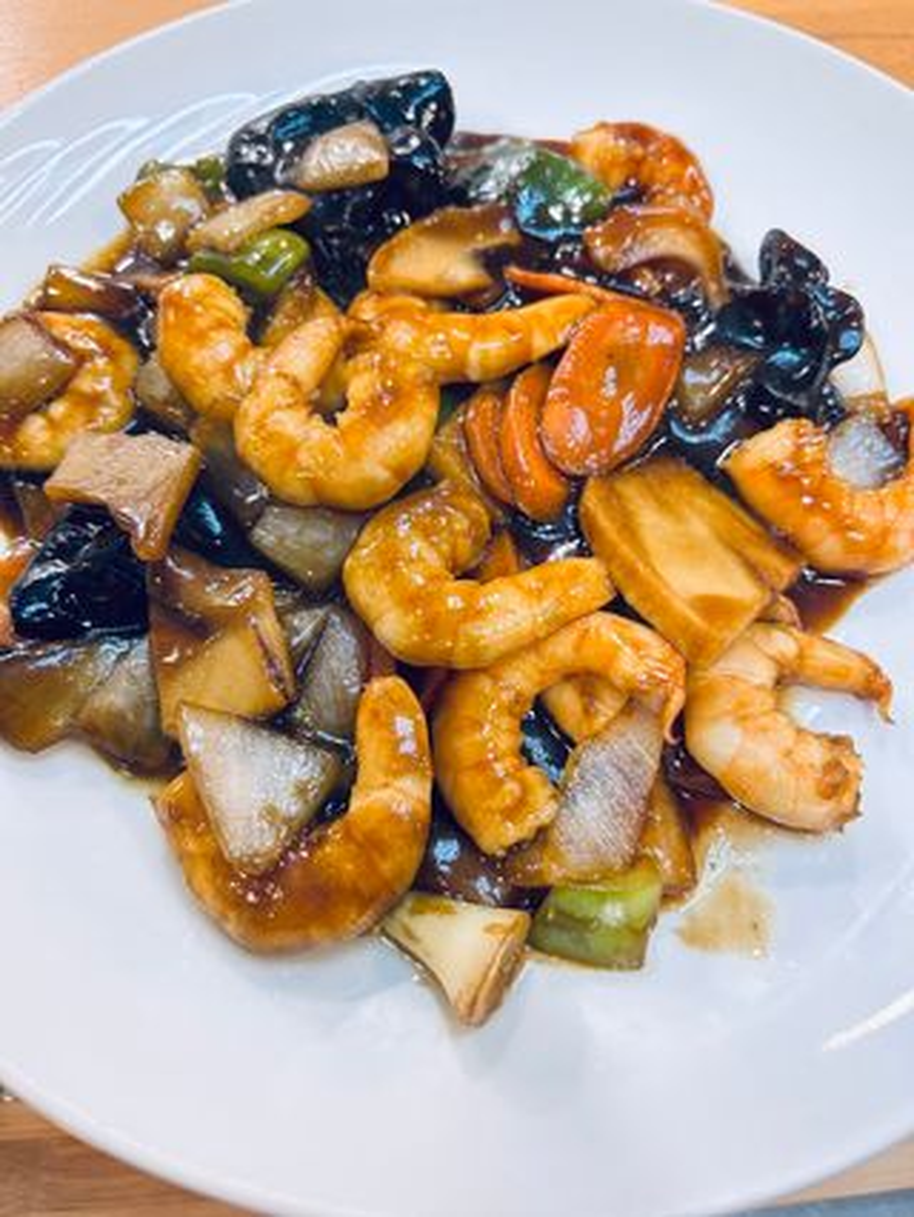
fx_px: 914
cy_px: 608
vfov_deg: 67.3
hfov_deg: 53.1
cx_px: 457
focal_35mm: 26
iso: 160
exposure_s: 1/50
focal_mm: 5.7
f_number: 1.5
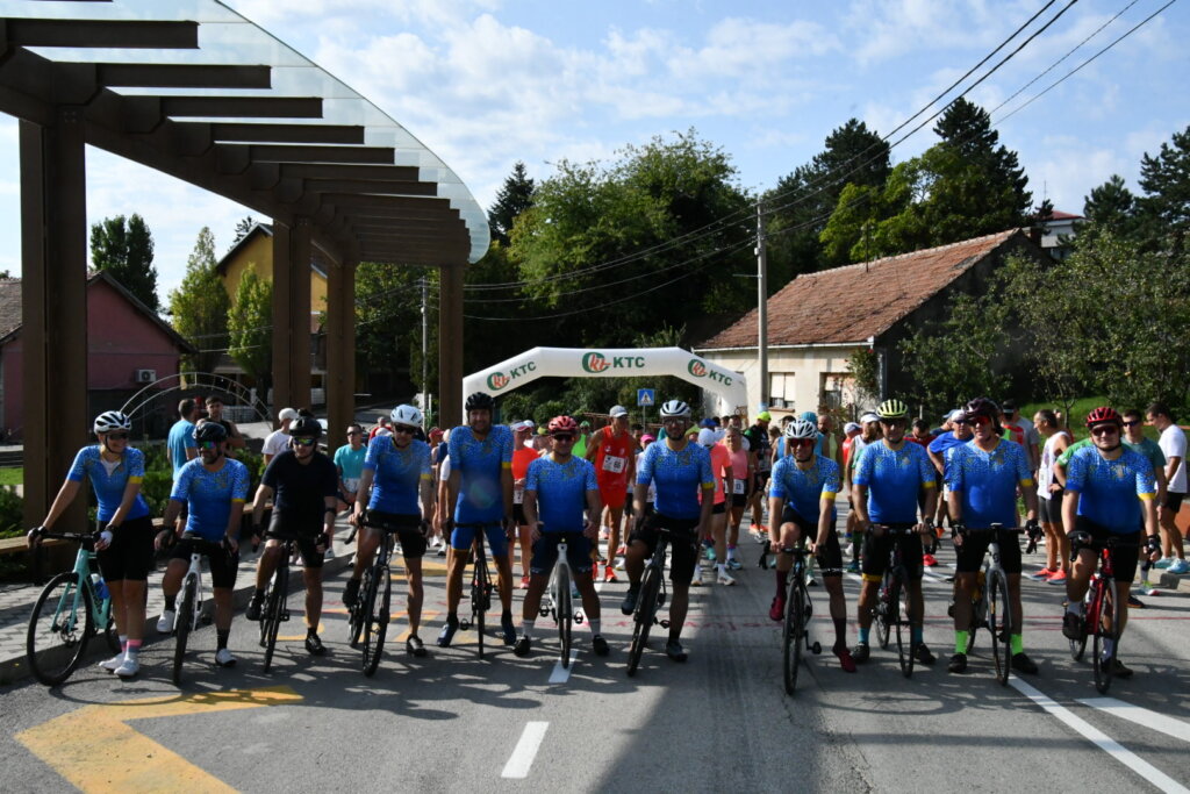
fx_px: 1124
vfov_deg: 38.9
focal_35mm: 34
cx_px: 595
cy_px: 397
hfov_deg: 55.8
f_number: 20
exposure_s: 1/1600
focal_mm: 23
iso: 3200
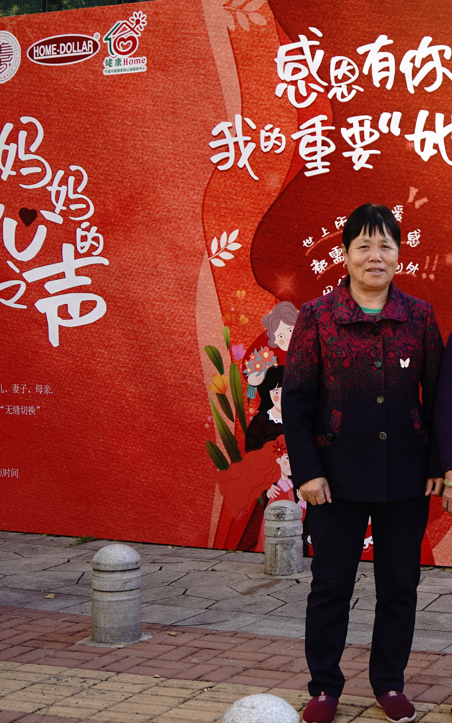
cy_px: 361
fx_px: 1281
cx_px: 471
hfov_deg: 19.3
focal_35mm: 65
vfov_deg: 31.5
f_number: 3.2
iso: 100
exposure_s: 1/160
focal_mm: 28
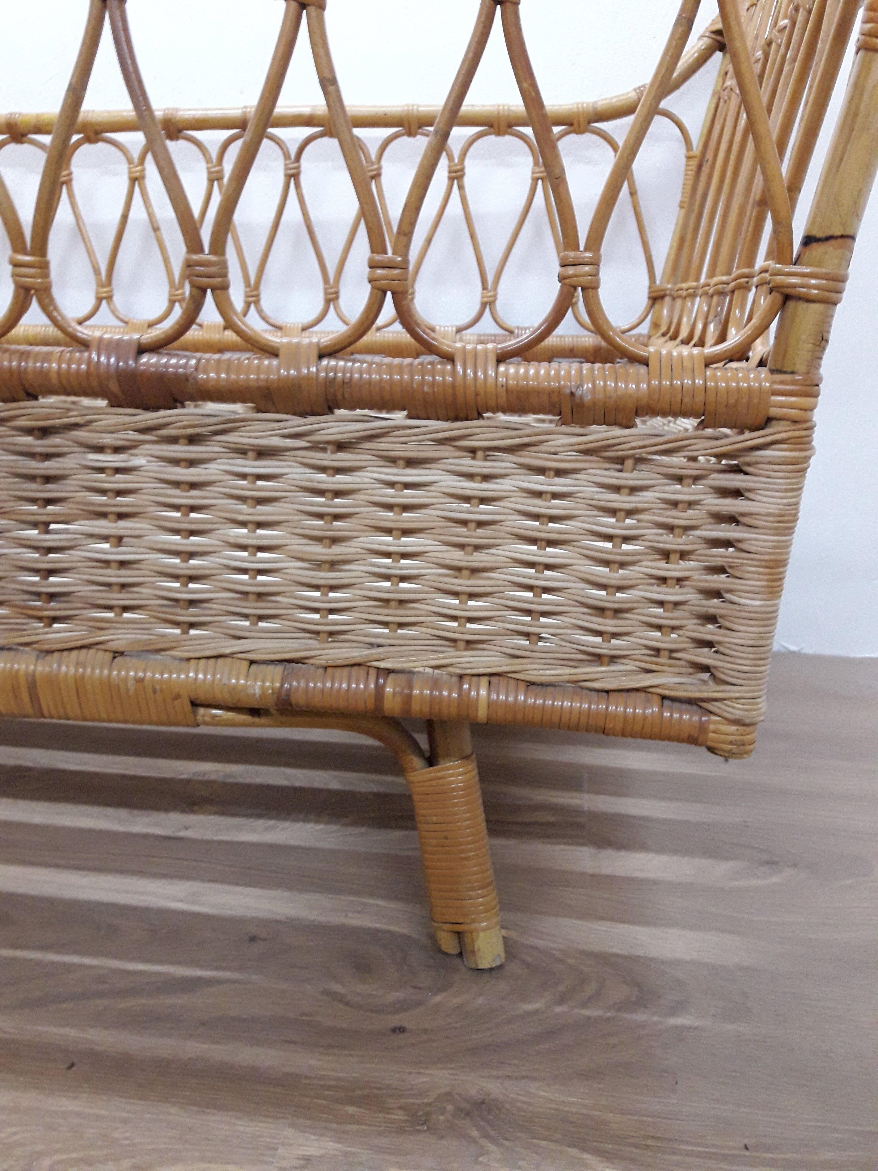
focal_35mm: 28
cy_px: 586
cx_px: 439
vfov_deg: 63.4
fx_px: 947
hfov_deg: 49.7
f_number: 1.9
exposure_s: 1/25
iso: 200
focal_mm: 3.7
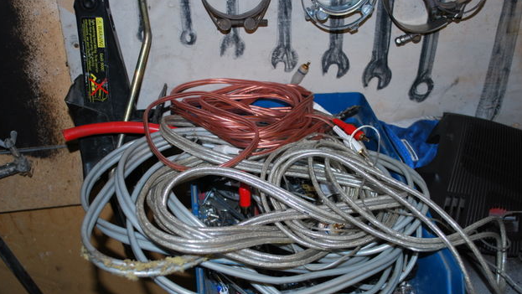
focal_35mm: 42
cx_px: 258
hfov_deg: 48.3
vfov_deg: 28.3
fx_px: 582
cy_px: 174
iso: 200
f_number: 4.2
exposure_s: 1/60
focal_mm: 26
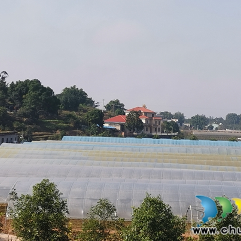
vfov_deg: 23.7
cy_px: 110
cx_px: 132
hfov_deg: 23.7
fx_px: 575
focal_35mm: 73
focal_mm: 4.75
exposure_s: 1/1342
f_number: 1.8
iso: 50
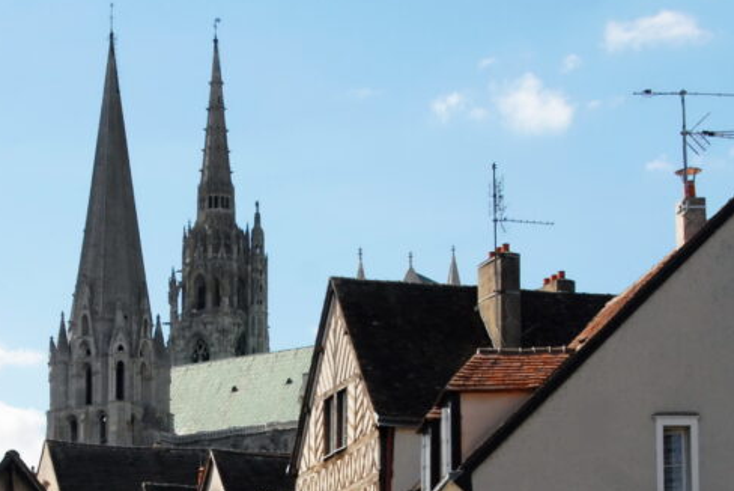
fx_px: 2183
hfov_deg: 19.0
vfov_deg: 12.7
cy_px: 483
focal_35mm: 107
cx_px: 254
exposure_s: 1/800
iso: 250
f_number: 9
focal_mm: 34
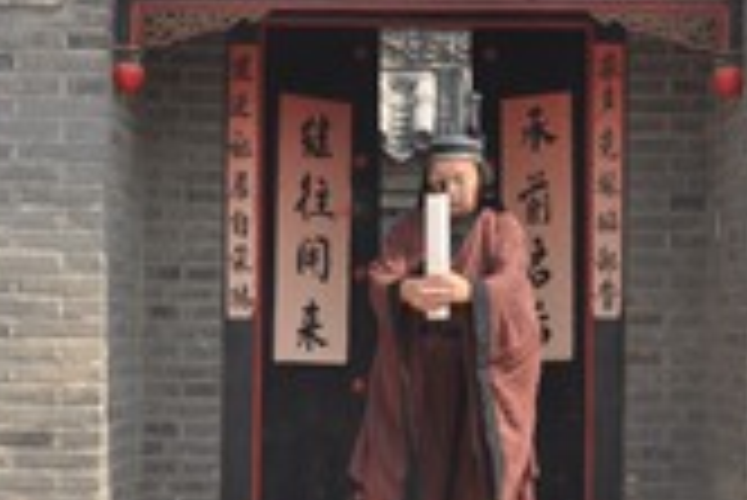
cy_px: 311
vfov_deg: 12.7
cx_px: 414
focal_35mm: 108
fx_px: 2243
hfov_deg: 18.9
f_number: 9
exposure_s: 1/200
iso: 200
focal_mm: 24
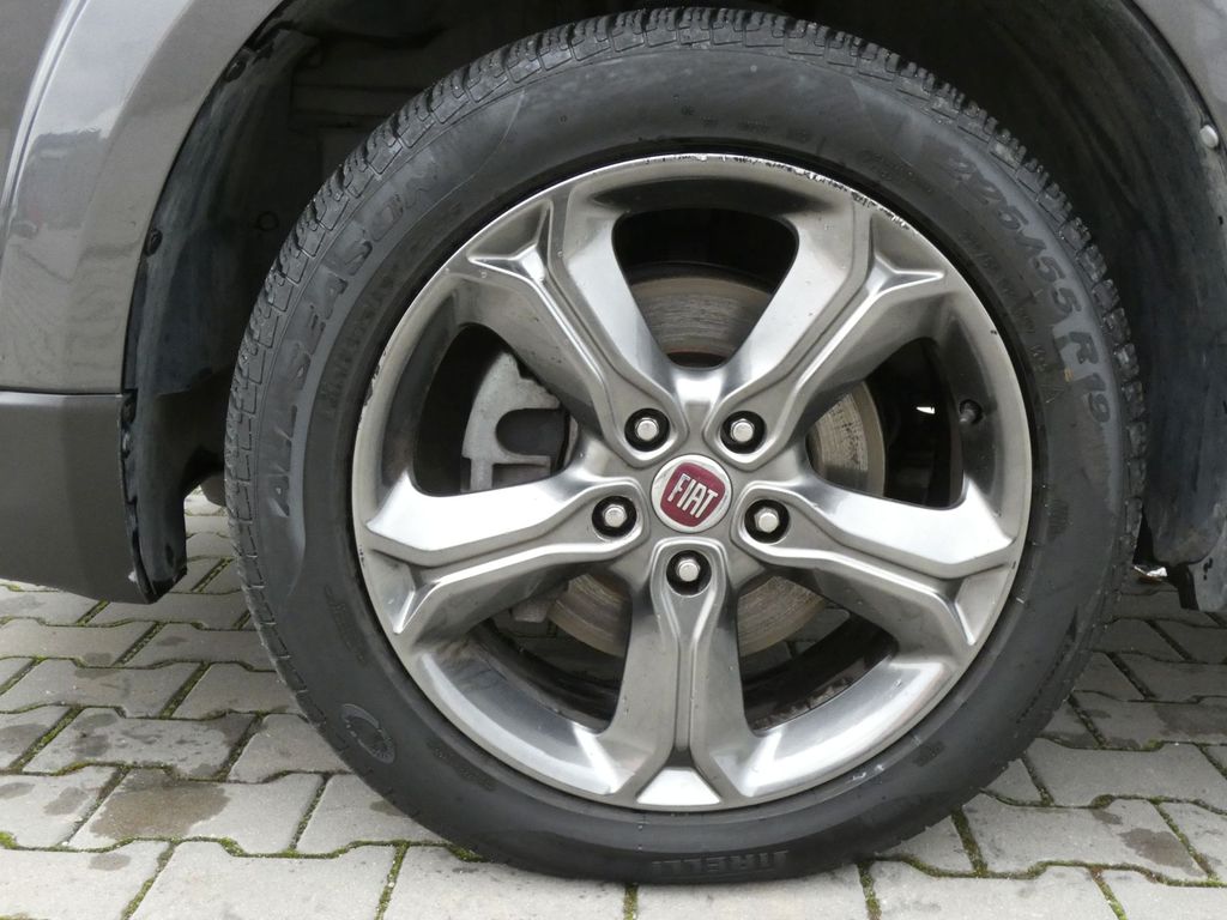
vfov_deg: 37.7
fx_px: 1347
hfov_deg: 49.0
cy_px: 460
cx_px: 614
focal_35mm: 38
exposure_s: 1/80
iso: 800
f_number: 5.6
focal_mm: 6.8
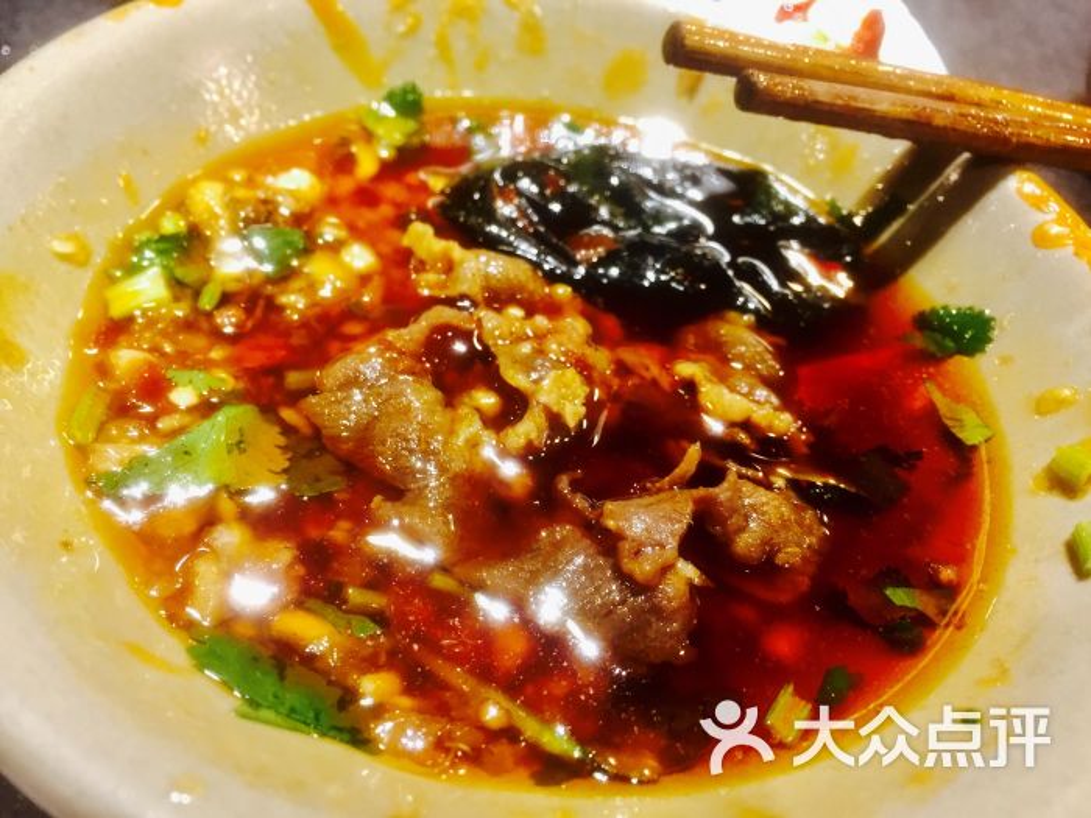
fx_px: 914
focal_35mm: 29
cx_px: 546
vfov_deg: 48.2
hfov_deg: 61.7
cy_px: 409
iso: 160
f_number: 2.2
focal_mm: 4.15
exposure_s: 1/33
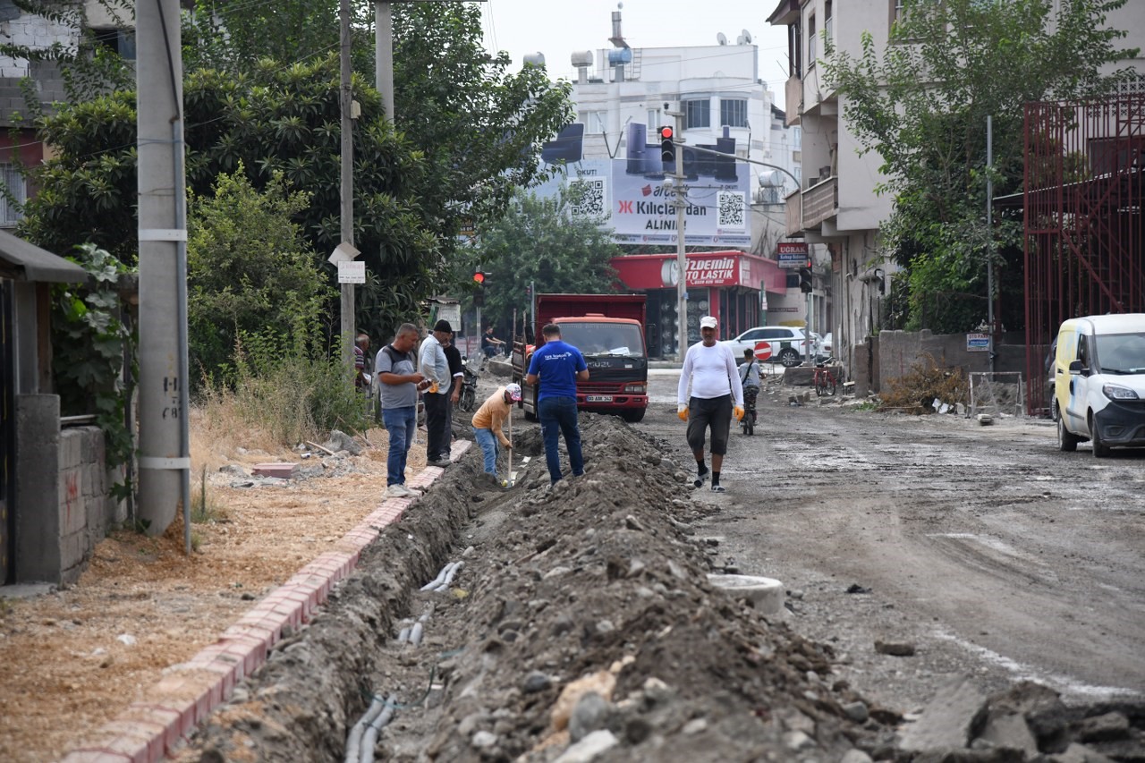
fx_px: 3816
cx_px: 572
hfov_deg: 17.1
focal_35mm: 120
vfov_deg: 11.4
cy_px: 382
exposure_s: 1/6400
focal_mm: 120
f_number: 4.5
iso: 1000
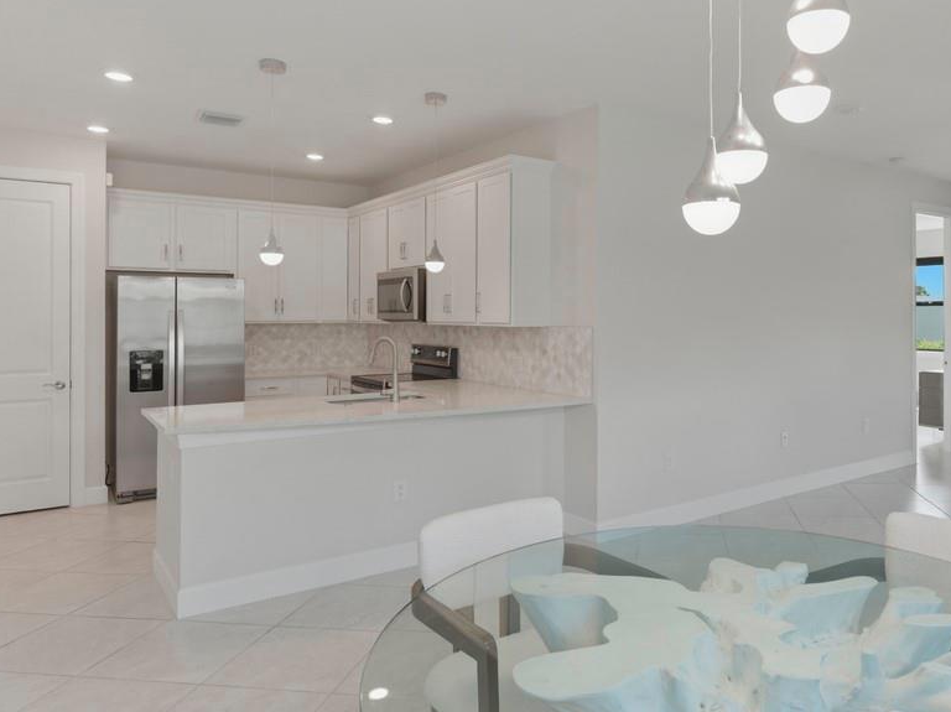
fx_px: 659
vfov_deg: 56.3
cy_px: 285
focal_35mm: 24
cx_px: 582
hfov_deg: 70.7
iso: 100
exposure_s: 1/30
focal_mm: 23
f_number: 7.1
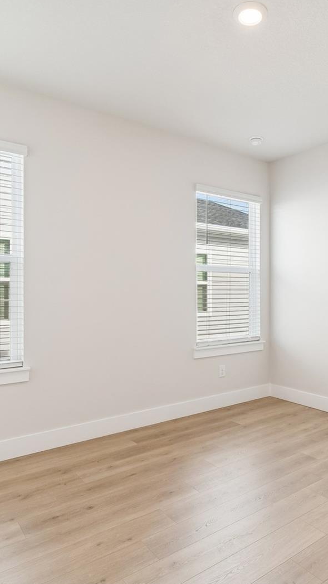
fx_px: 371
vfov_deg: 76.3
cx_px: 231
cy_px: 292
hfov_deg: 46.6
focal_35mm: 24
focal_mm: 10
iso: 100
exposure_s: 1/15
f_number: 7.1
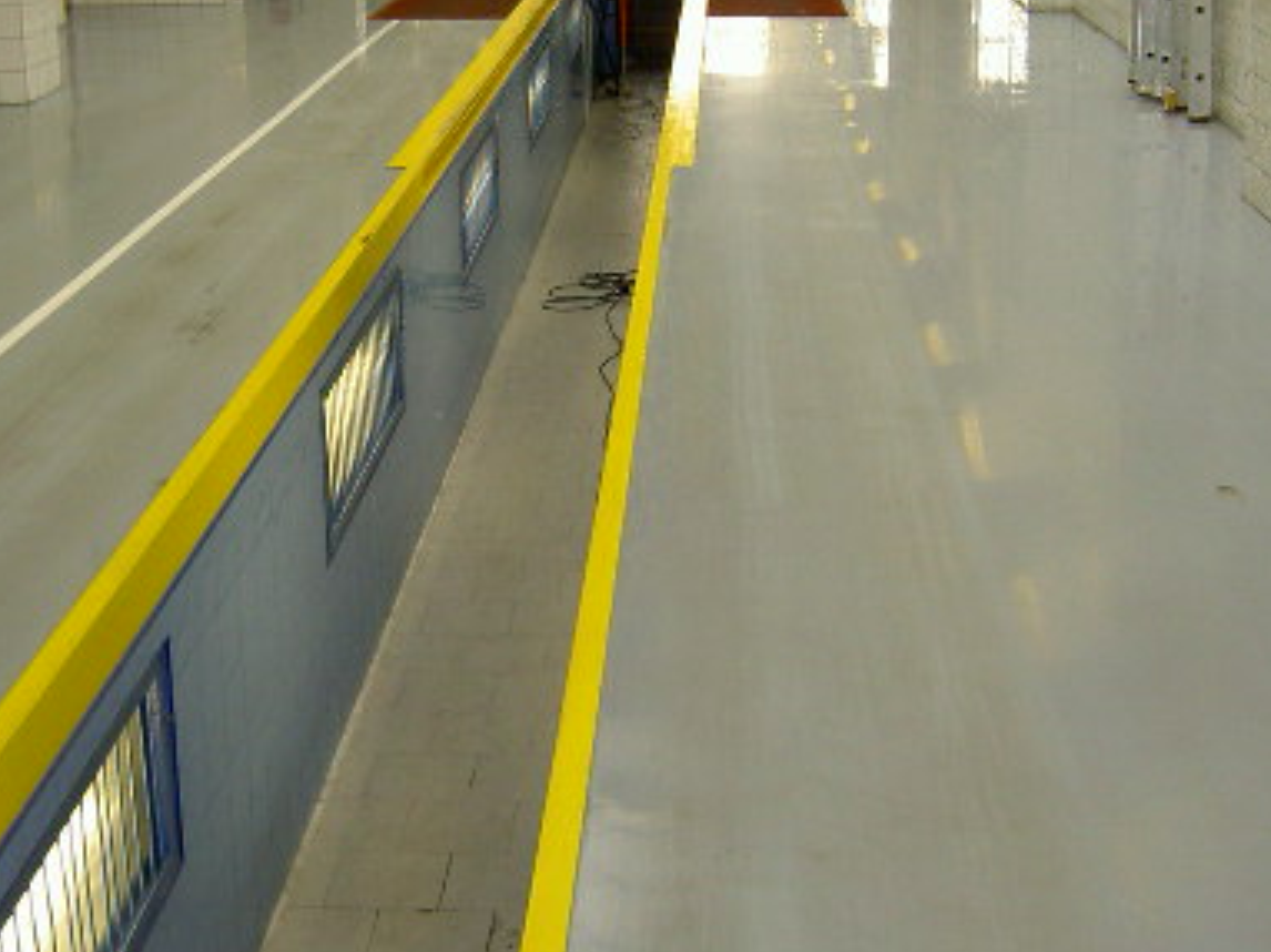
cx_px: 619
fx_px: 2092
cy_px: 233
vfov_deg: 25.3
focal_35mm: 57
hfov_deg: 33.8
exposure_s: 1/60
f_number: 2.8
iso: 100
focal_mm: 5.6
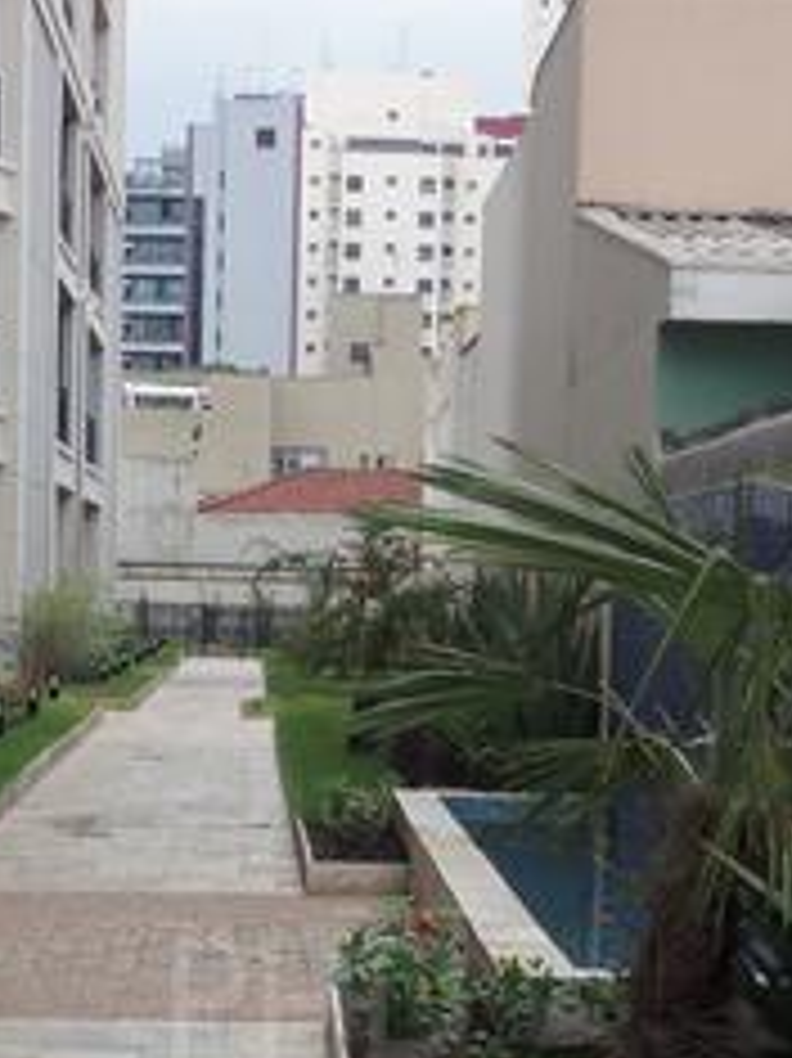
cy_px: 999
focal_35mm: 100
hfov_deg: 14.8
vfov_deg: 19.2
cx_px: 324
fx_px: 3053
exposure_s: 1/200
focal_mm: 8.7
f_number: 4.6
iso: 64
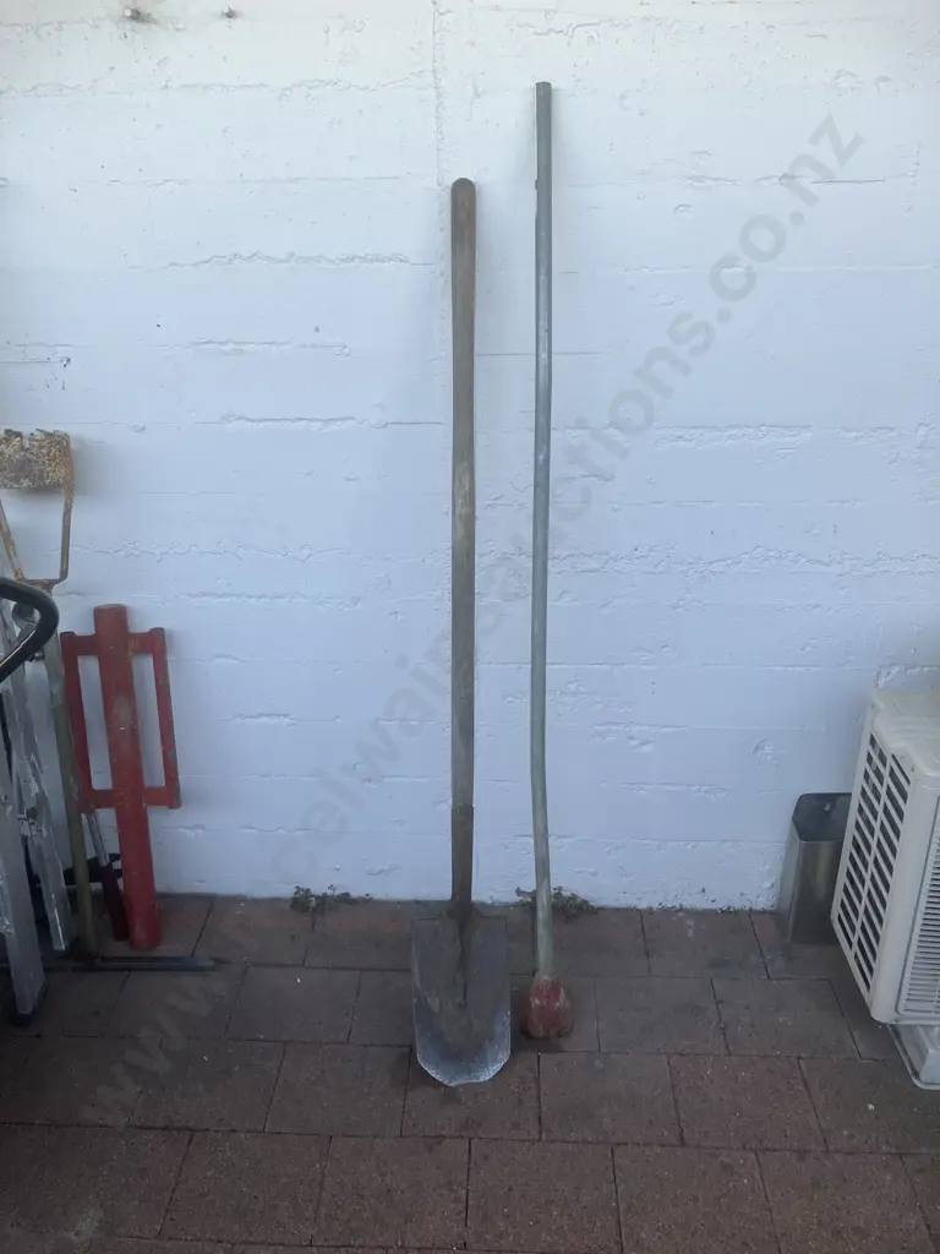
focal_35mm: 28
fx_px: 1014
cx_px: 470
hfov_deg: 49.7
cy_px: 627
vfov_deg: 63.4
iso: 50
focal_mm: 3.99
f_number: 1.8
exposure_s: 1/121
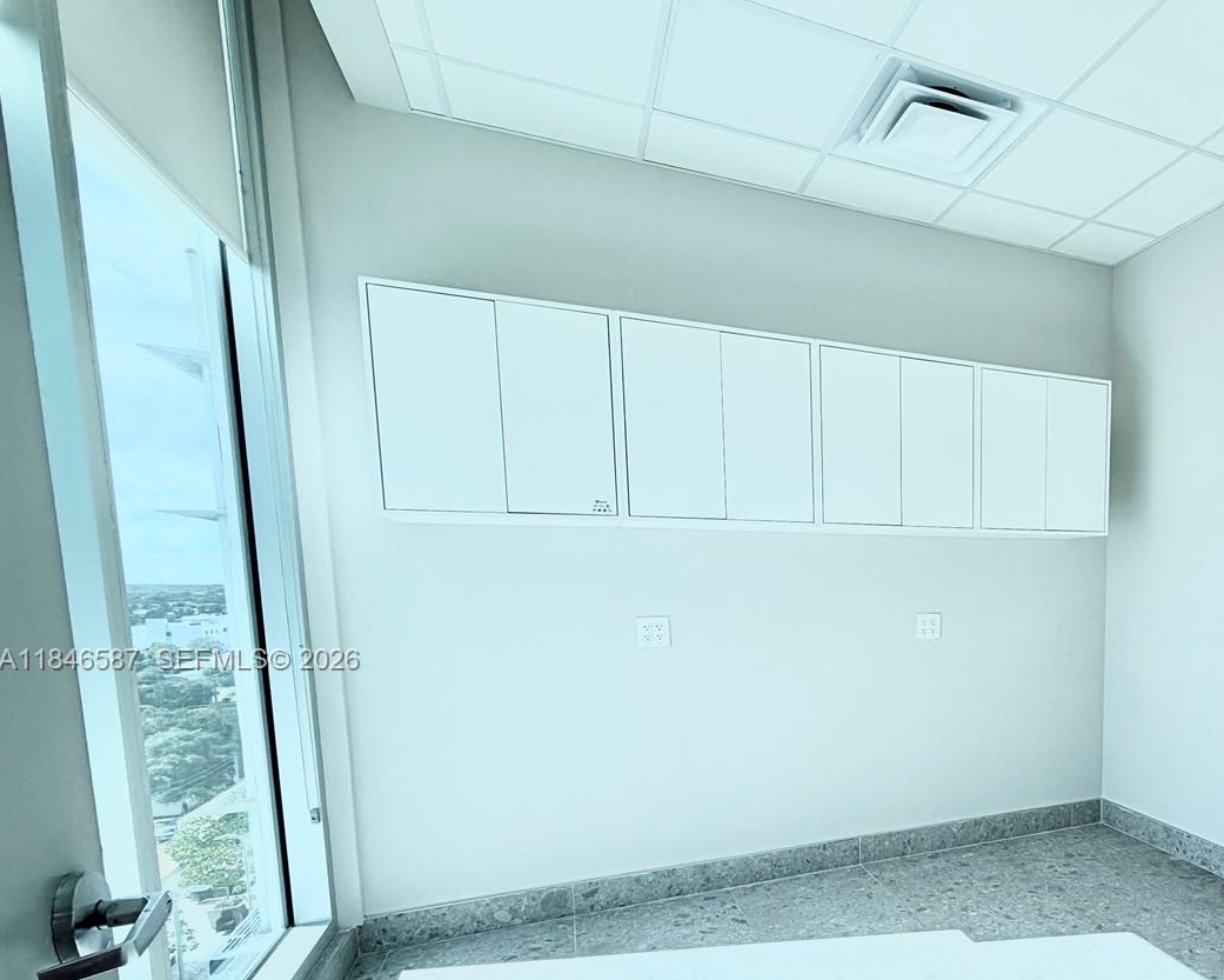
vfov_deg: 63.7
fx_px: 761
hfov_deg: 71.7
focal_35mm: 21
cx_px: 934
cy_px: 661
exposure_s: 1/531
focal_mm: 2.22
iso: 40
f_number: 2.2
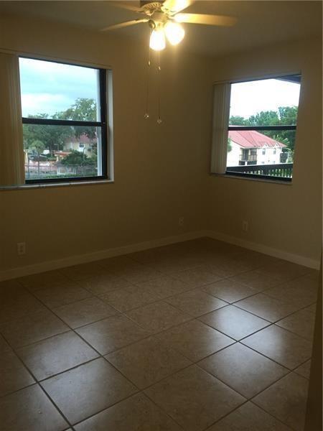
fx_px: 361
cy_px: 216
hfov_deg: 48.2
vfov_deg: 61.7
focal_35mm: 29
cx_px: 162
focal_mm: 4.15
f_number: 2.2
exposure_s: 1/30
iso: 50
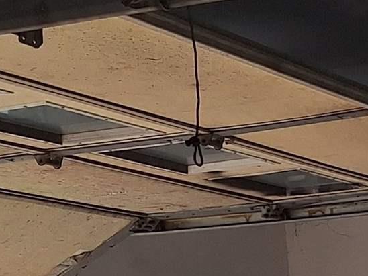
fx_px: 1371
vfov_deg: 10.4
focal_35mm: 129
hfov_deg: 13.9
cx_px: 628
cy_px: 580
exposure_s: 1/331
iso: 40
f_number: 1.8
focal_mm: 5.54
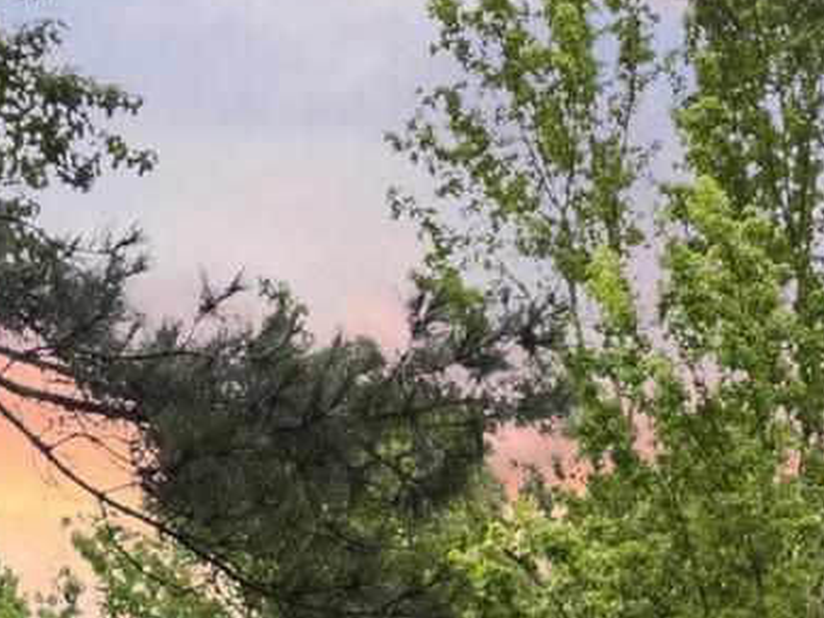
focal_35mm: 155
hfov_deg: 12.6
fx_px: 3688
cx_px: 828
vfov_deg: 8.3
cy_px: 1731
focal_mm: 8.67
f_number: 1.8
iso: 410
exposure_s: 1/800
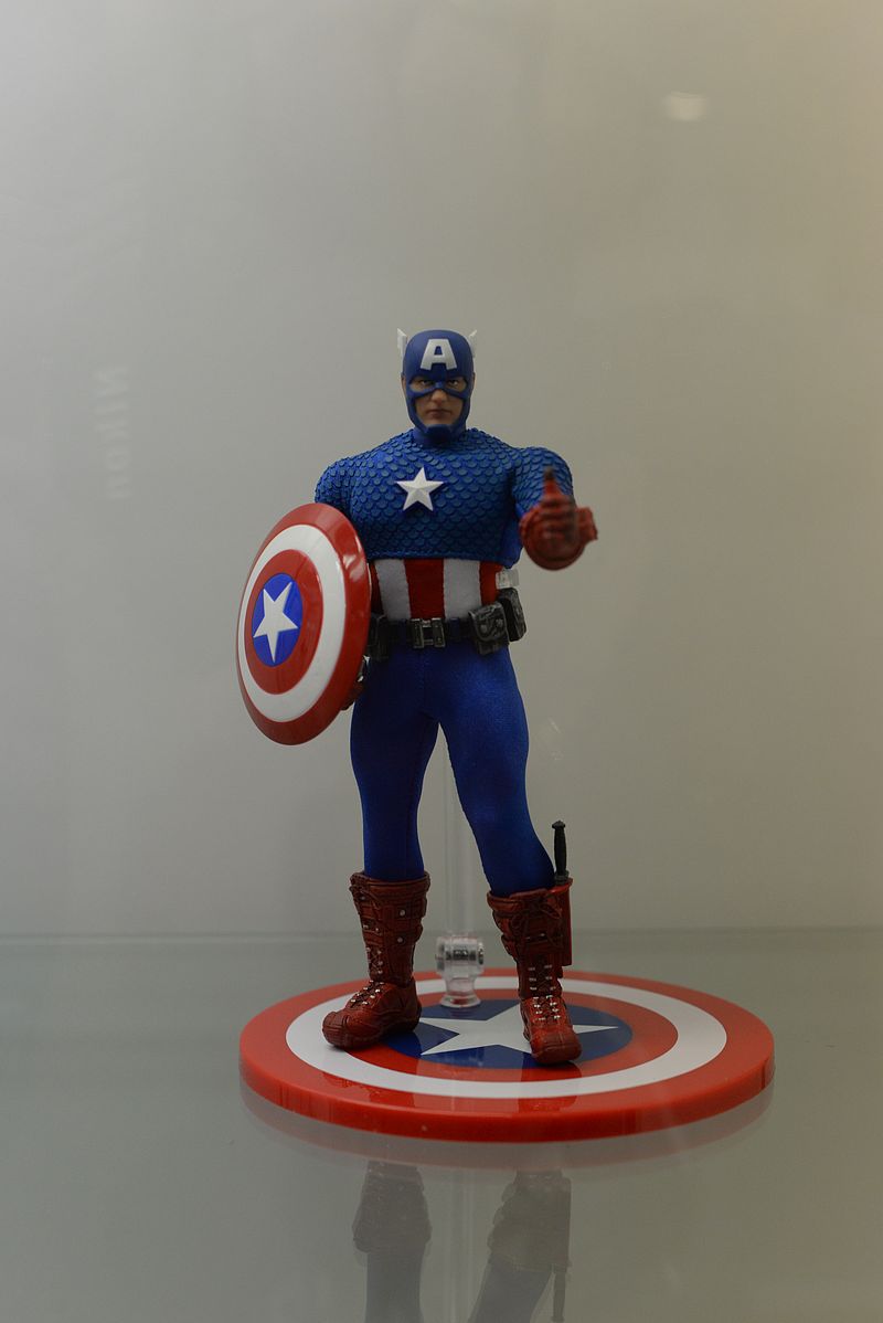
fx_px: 1837
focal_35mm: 50
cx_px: 442
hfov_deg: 27.0
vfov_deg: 39.6
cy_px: 662
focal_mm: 50
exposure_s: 1/200
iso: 1600
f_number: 5
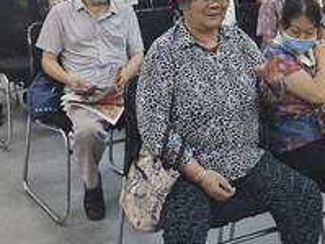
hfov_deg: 25.0
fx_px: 713
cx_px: 286
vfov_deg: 18.9
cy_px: 11
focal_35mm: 76
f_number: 1.78
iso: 431
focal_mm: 4.05
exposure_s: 1/100
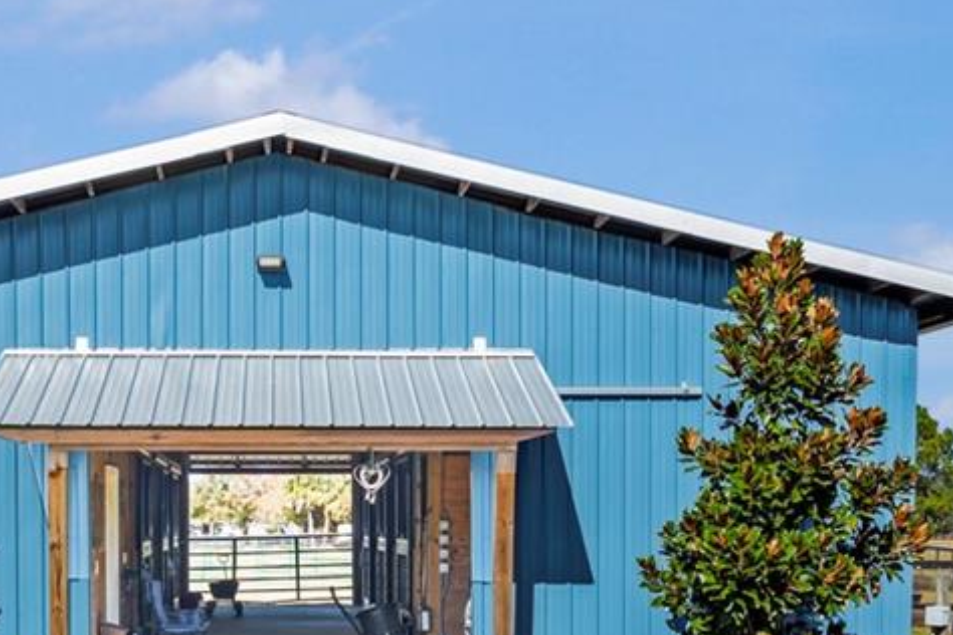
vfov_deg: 24.3
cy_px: 579
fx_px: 1429
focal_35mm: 54
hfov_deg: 36.3
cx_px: 277
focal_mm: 16
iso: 400
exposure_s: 1/400
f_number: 8
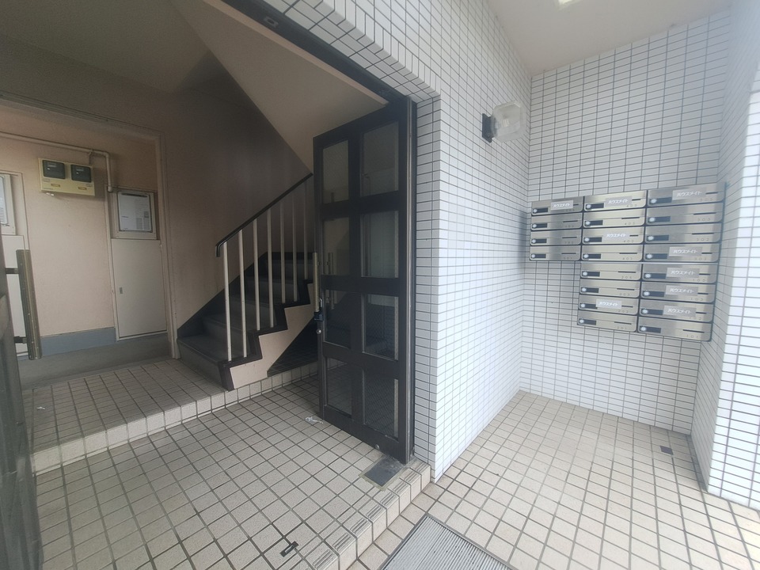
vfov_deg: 89.9
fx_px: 285
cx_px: 380
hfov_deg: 106.2
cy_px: 285
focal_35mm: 13
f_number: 2.2
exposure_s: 1/100
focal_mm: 1.74
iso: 50
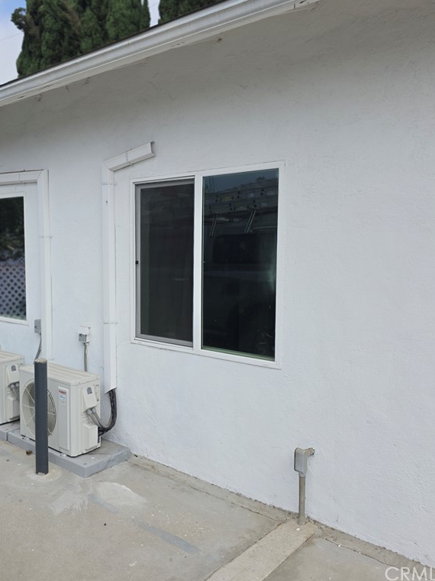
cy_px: 291
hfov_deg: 44.4
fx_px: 519
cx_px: 127
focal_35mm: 31
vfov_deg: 58.4
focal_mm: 6.3
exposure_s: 1/6355
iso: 80
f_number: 1.7
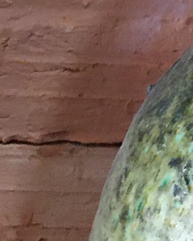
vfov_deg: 9.6
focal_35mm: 199
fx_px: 1421
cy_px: -21
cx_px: 349
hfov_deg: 7.5
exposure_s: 1/33
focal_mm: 4.15
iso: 250
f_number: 2.2
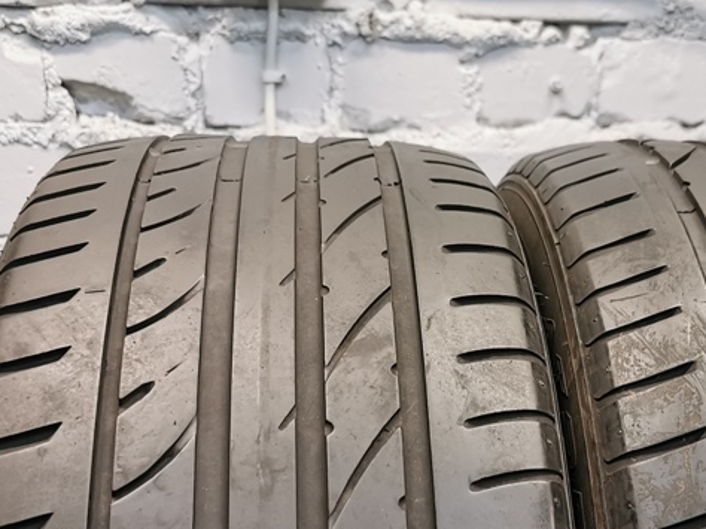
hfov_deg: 36.3
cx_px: 492
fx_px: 1060
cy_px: 407
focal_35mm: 52
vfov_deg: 27.6
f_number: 1.6
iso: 320
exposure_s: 1/100
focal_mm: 5.56
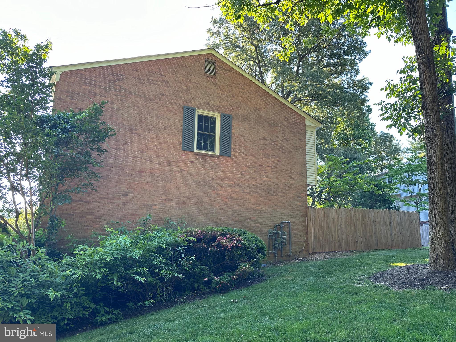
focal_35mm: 24
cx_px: 228
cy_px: 171
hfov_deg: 71.6
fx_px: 316
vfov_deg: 56.8
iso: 80
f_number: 1.78
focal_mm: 6.86
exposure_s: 1/180
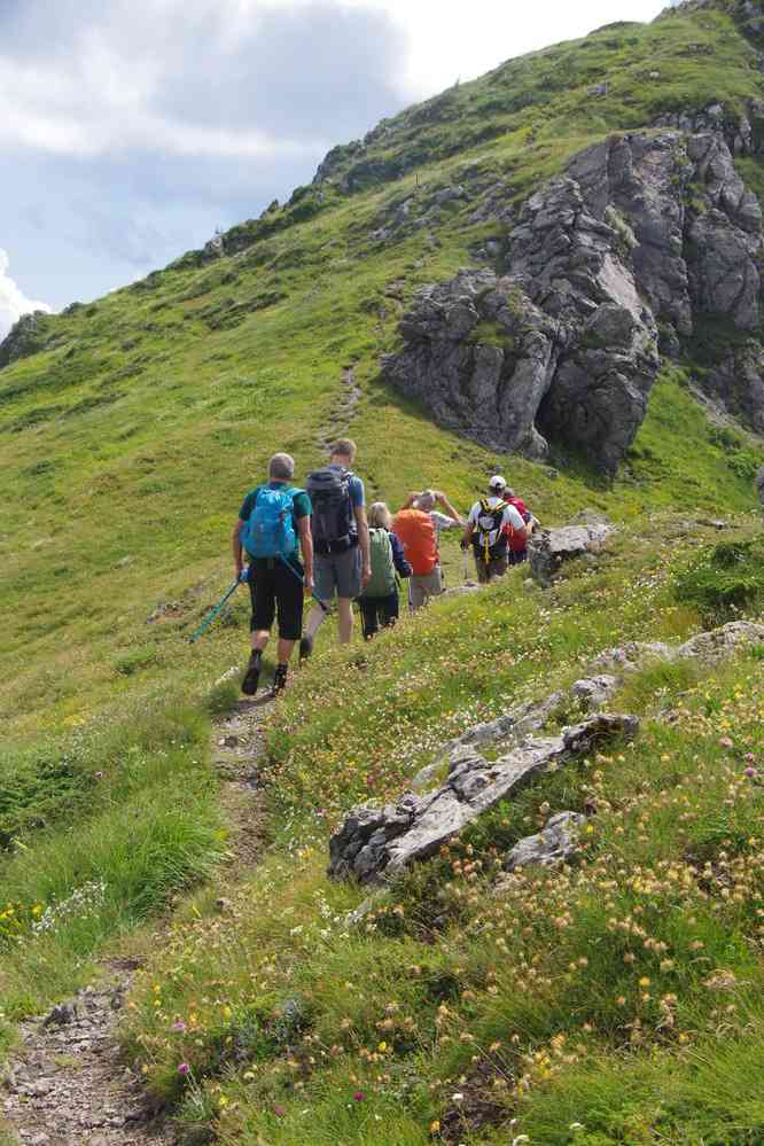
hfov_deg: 25.8
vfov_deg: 37.9
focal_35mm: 52
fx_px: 1671
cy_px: 573
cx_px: 382
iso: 200
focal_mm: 35
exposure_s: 1/80
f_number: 11
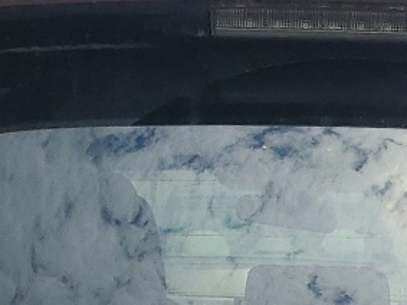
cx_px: 332
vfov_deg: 9.4
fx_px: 1728
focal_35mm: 147
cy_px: 624
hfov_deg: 13.4
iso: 50
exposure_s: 1/3333
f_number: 1.5
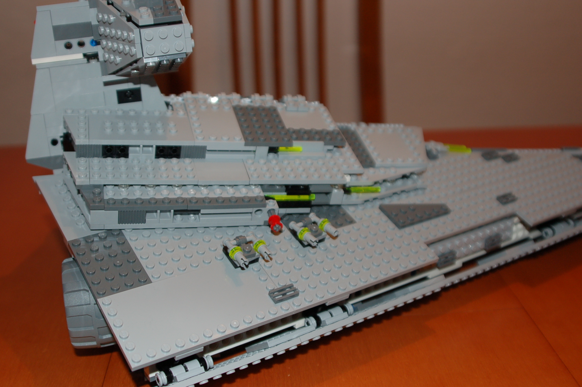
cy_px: 194
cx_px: 291
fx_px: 678
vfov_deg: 31.8
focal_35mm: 42
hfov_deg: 46.4
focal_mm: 28
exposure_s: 1/60
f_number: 3.5
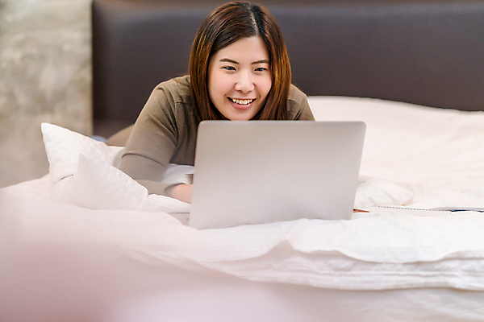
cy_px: 161
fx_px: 1143
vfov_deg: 16.1
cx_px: 242
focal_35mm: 85
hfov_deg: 23.9
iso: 1250
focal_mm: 85
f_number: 2.5
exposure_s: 1/125
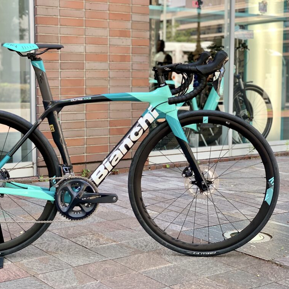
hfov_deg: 27.5
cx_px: 94
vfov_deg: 27.7
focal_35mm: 62
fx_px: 586
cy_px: 146
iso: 50
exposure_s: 1/122
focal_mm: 6
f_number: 2.4
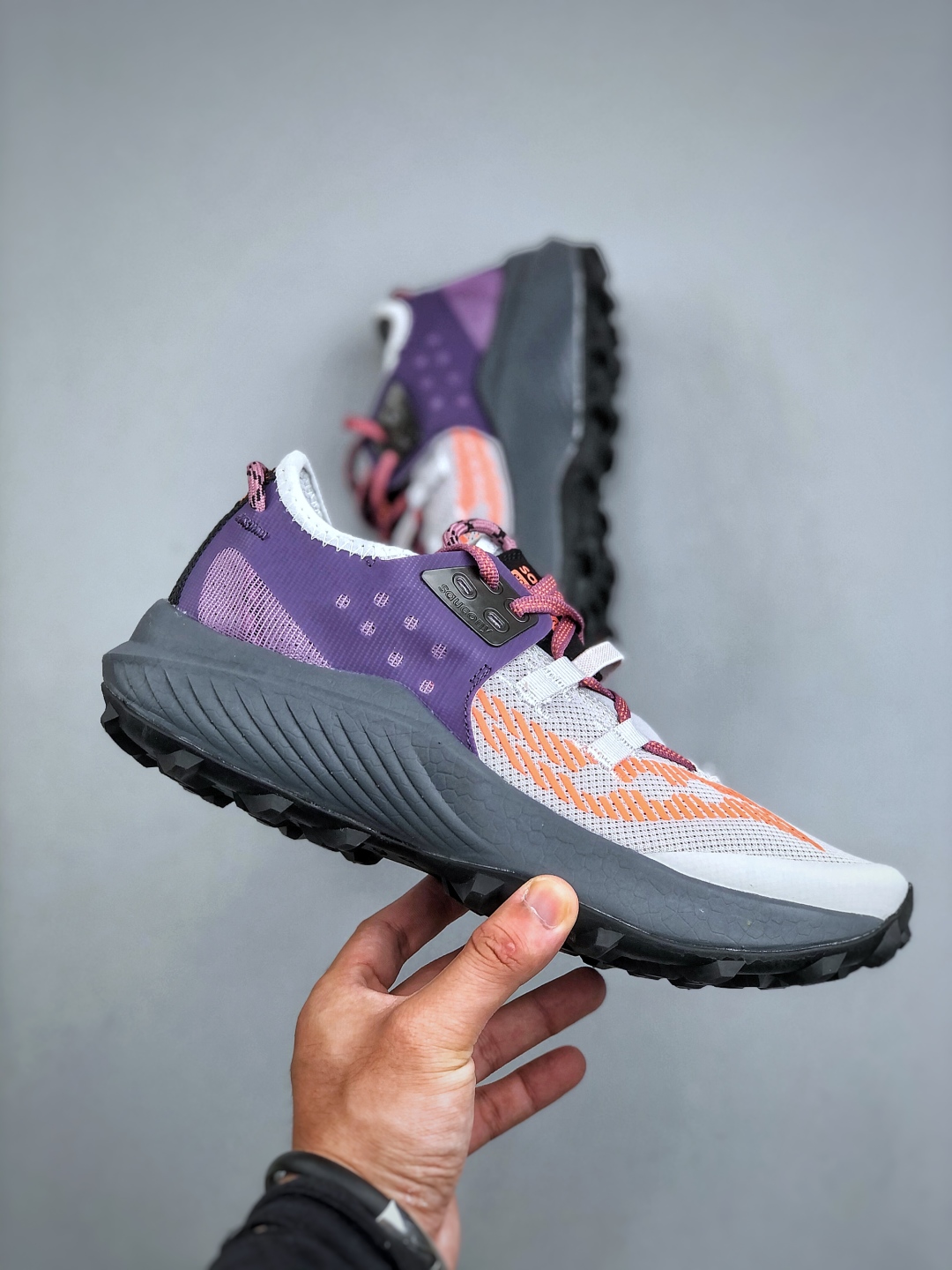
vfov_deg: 33.8
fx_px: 2090
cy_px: 635
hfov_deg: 25.7
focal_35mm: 57
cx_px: 476
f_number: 2.8
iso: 25
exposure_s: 1/50
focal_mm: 6.6
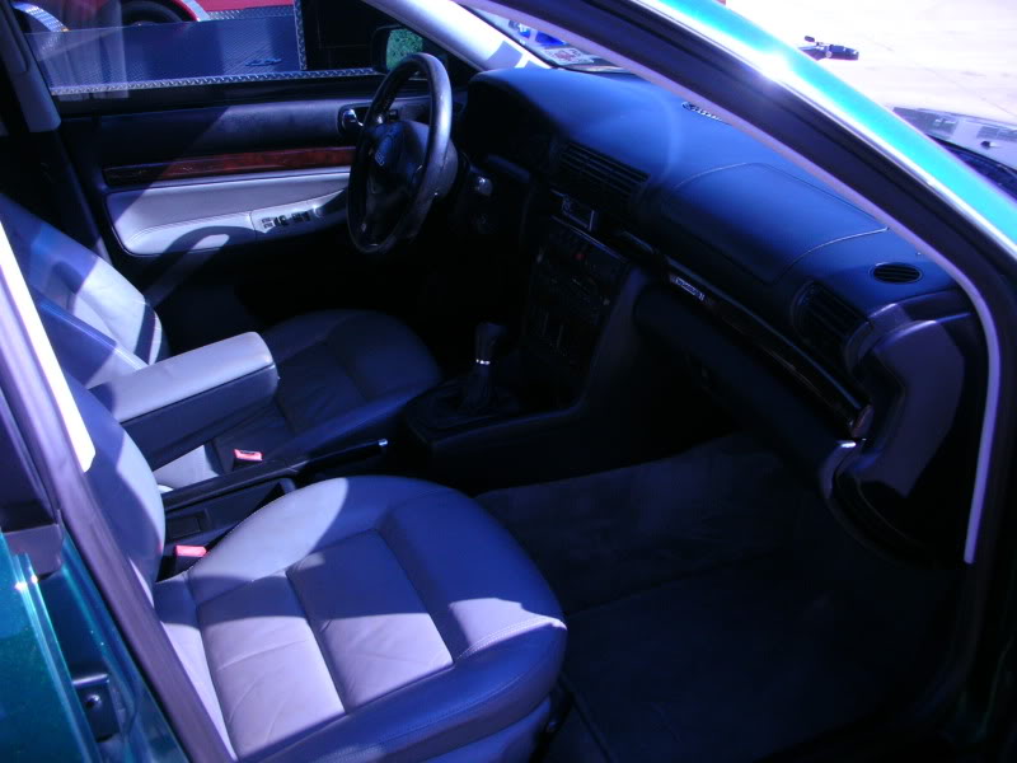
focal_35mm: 35
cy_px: 382
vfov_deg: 40.7
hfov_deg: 52.6
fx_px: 1028
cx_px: 508
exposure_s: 1/44.3
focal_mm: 5.8
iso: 100
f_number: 8.5
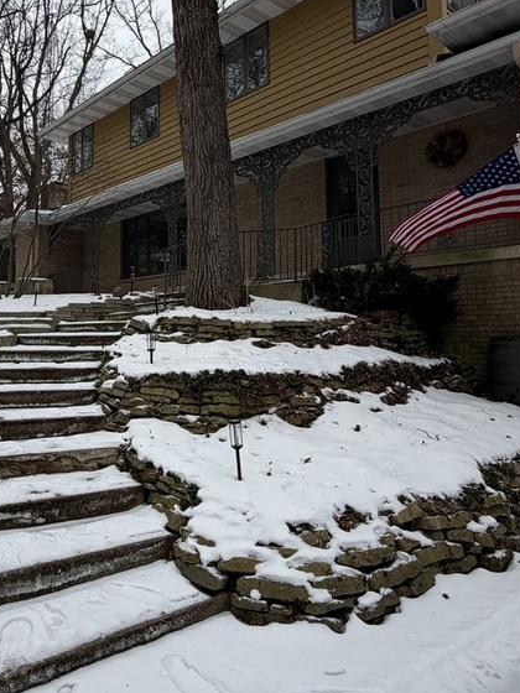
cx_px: 146
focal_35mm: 27
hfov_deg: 49.8
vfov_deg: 65.0
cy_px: 299
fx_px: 541
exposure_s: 1/579
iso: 40
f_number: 2.2
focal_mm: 2.22
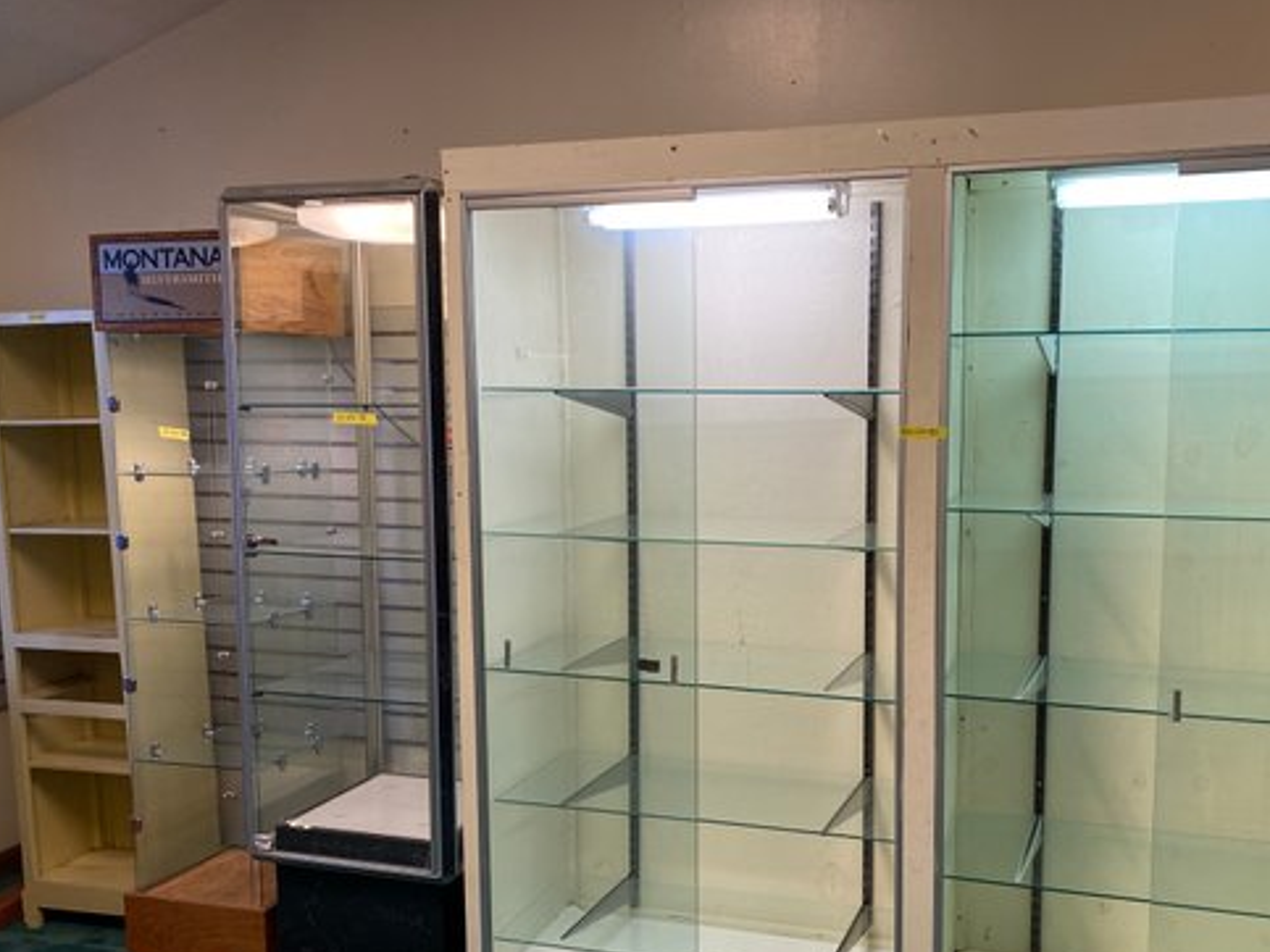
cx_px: 735
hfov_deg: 53.7
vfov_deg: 41.6
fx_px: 1247
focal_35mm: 34
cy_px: 559
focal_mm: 4.25
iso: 64
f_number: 1.8
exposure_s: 1/60
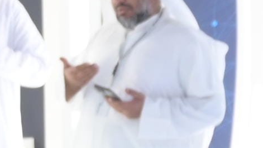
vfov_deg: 5.1
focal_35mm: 236
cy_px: 171
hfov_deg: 8.3
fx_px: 1646
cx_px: 645
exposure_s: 1/60
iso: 1000
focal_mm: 24
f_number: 4
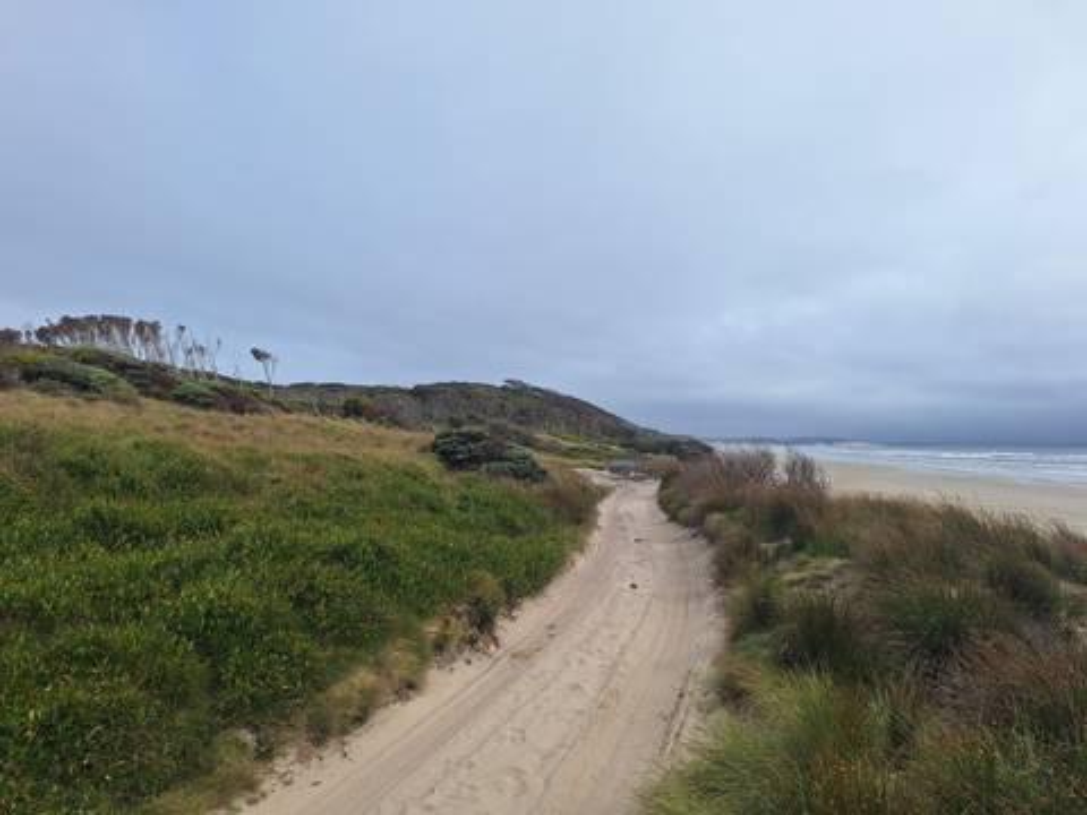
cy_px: 408
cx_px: 544
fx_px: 722
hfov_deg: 73.9
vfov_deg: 58.9
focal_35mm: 23
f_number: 1.8
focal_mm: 5.54
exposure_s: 1/4167
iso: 40
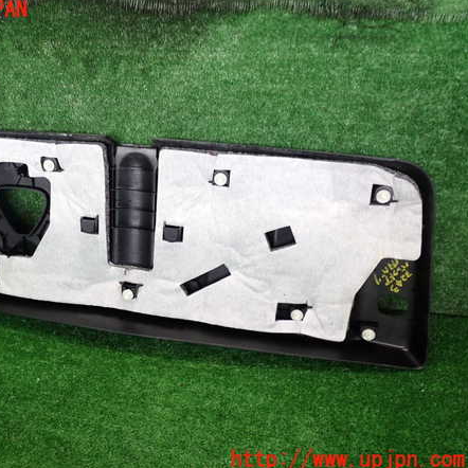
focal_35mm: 36
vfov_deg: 46.0
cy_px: 235
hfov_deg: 45.3
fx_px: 551
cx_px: 152
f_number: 2.3
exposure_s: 1/40
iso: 200
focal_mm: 5.4
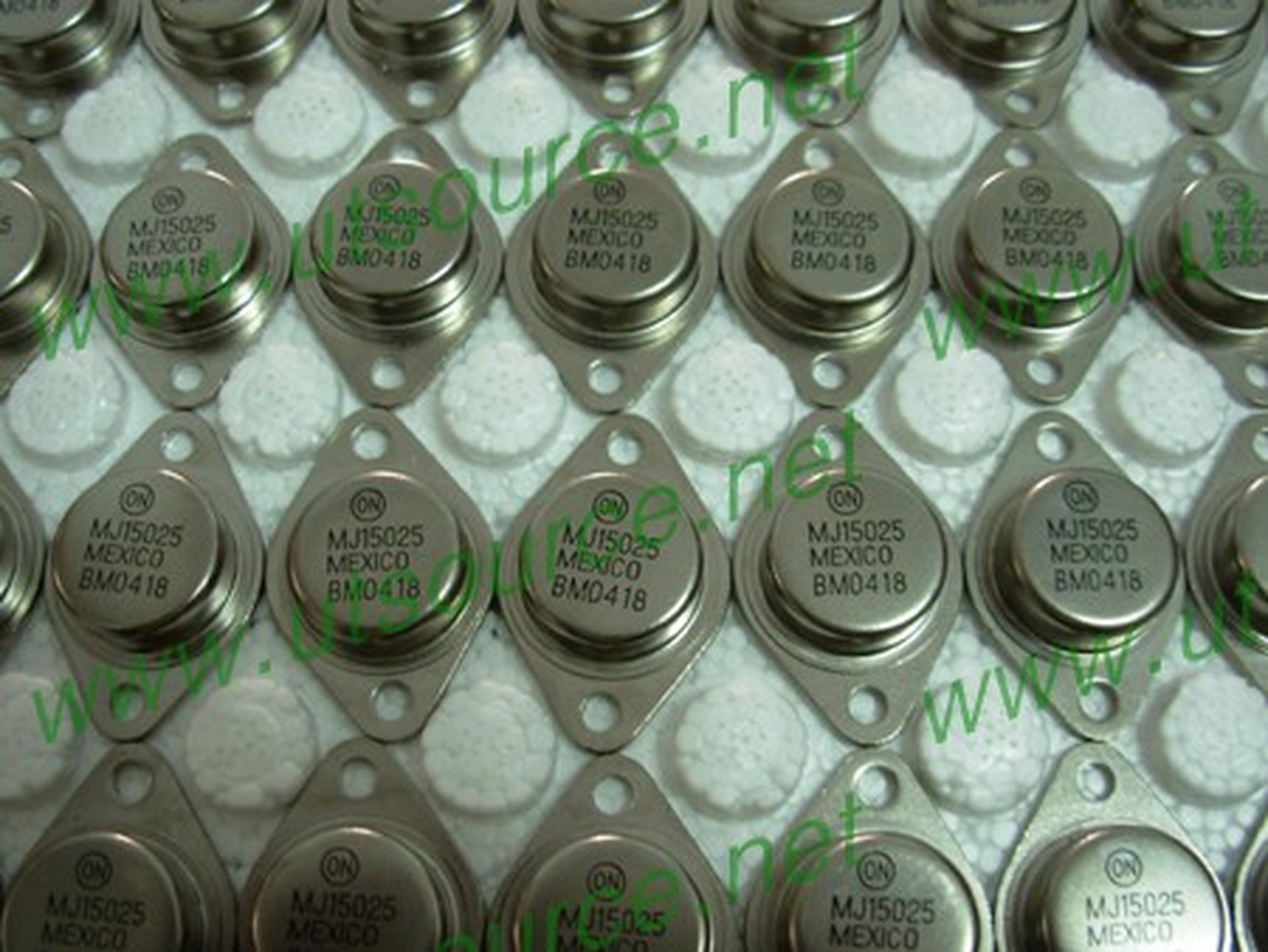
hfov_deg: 49.0
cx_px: 634
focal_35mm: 38
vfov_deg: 37.8
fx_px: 1393
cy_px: 476
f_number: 2.9
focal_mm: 6.3
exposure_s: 1/5.7
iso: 50
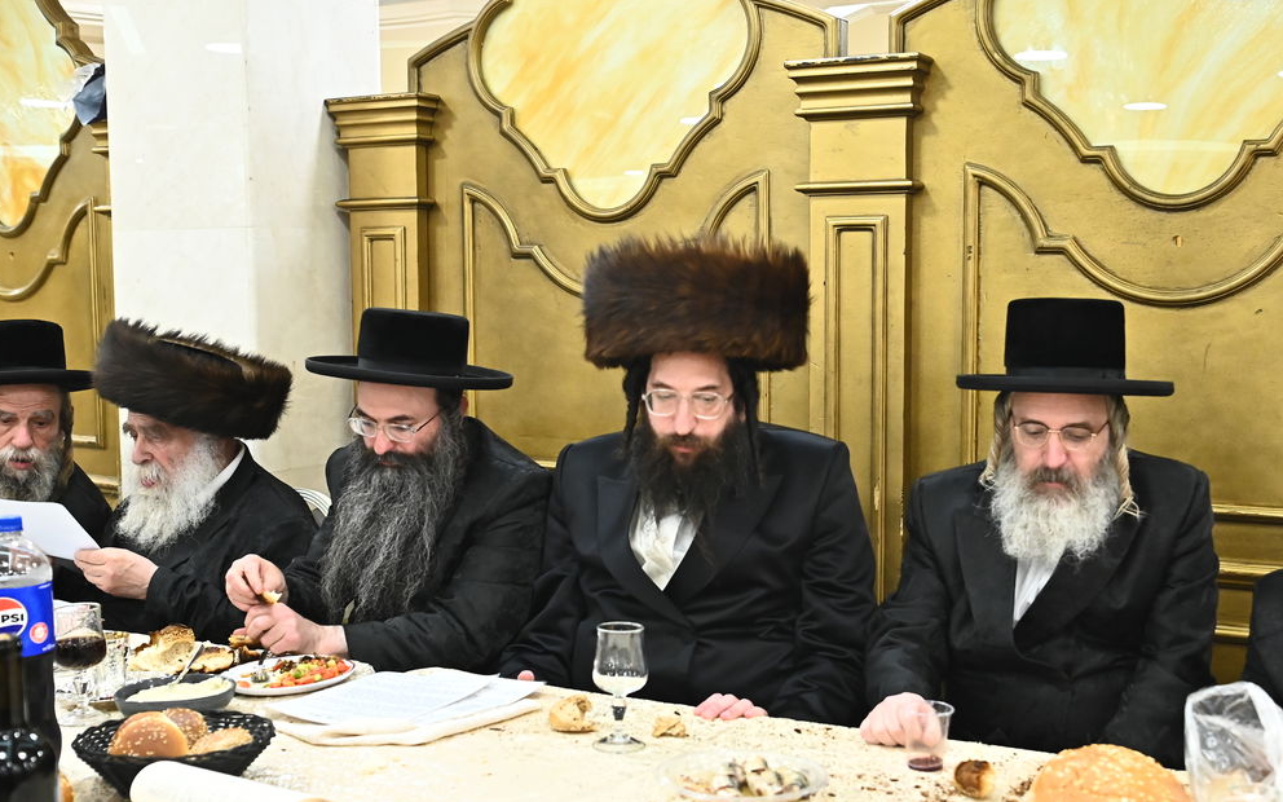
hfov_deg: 43.4
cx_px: 741
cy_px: 425
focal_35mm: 46
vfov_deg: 28.0
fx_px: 1608
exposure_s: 1/160
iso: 3200
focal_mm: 32
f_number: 4
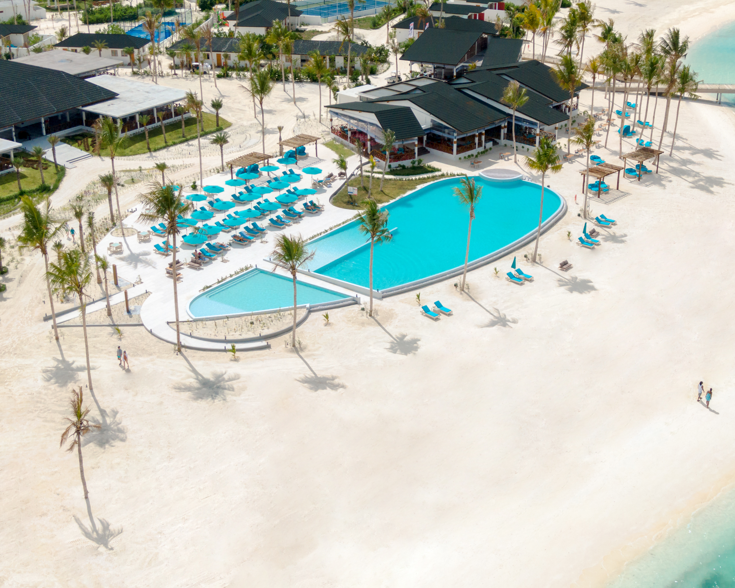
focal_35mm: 51
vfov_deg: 29.7
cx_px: 391
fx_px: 1109
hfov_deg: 36.6
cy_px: 291
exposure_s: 1/2000
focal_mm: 8.6
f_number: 3.8
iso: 100
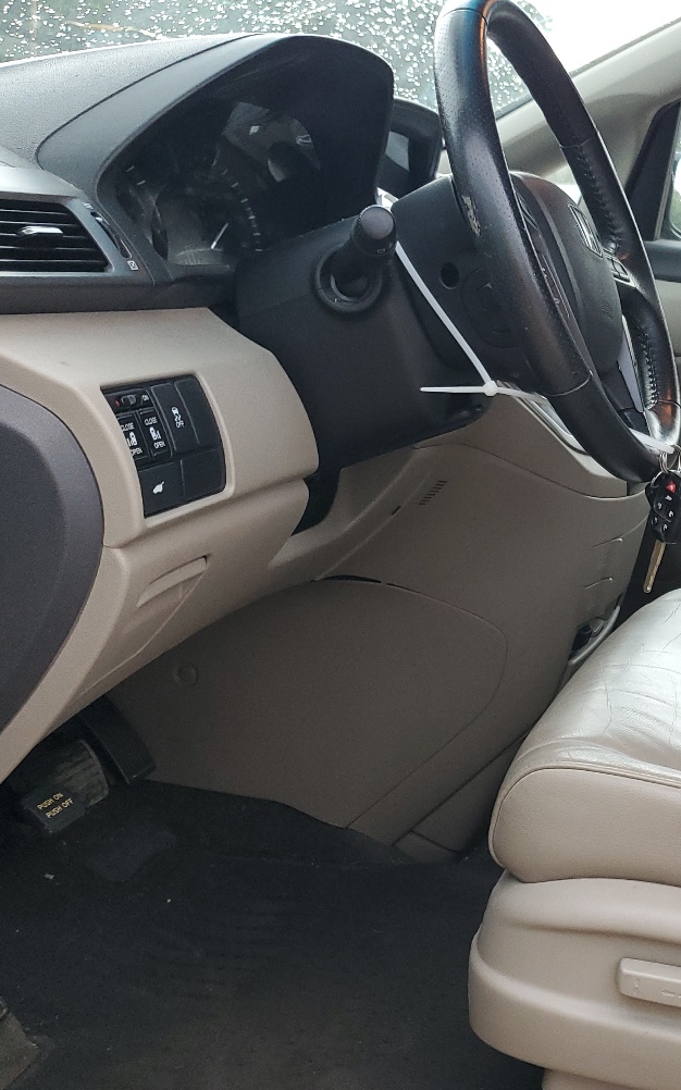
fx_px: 1307
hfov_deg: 26.5
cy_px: 565
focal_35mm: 44
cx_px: 783
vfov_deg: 45.3
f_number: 1.5
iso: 110
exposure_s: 1/60.2
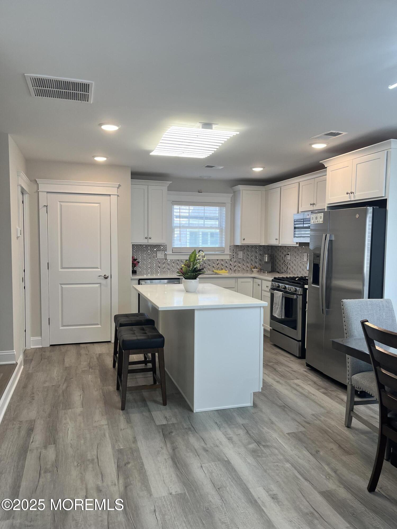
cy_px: 264
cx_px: 198
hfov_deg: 53.1
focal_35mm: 26
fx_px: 398
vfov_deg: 67.3
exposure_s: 1/129
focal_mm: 5.1
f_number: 1.6
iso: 50
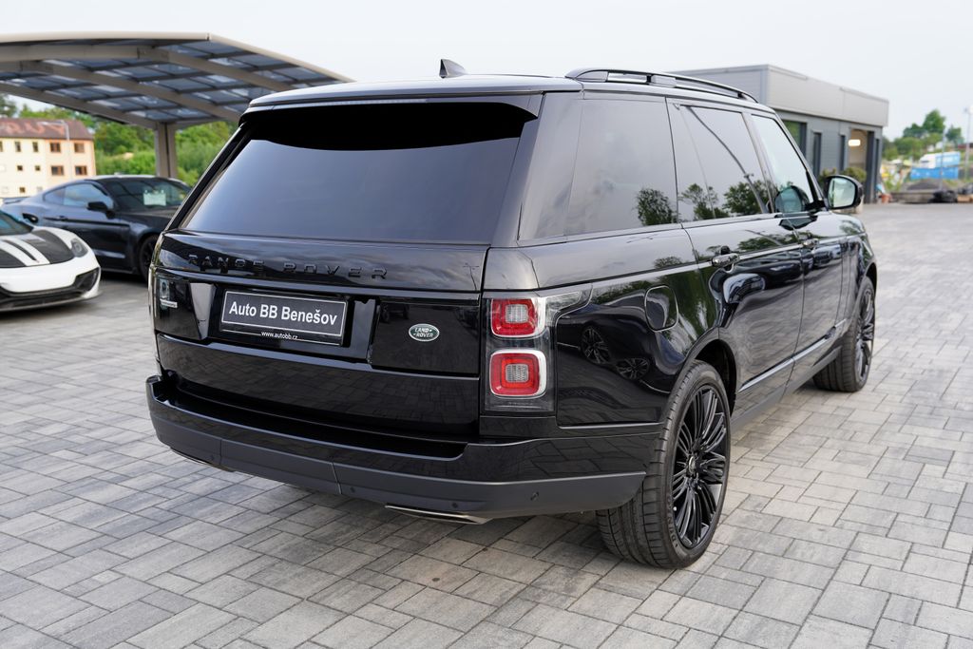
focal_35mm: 34
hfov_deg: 55.8
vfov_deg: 38.9
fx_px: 919
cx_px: 486
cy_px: 324
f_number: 4
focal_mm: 34
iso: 100
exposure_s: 1/60
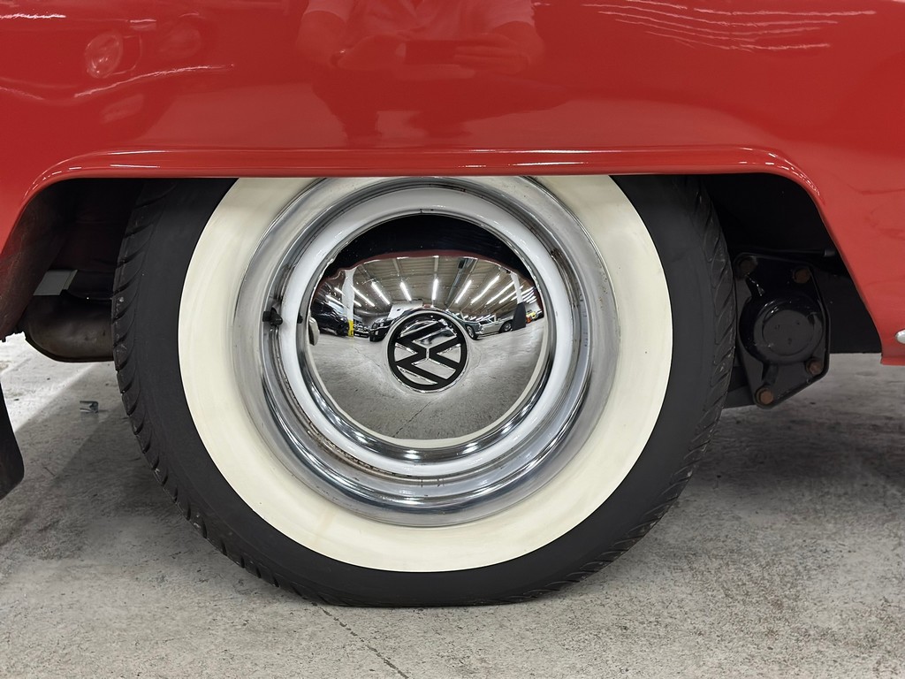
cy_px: 340
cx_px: 452
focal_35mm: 48
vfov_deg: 30.3
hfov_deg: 39.7
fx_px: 1255
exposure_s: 1/60
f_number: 1.78
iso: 250
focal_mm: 6.86
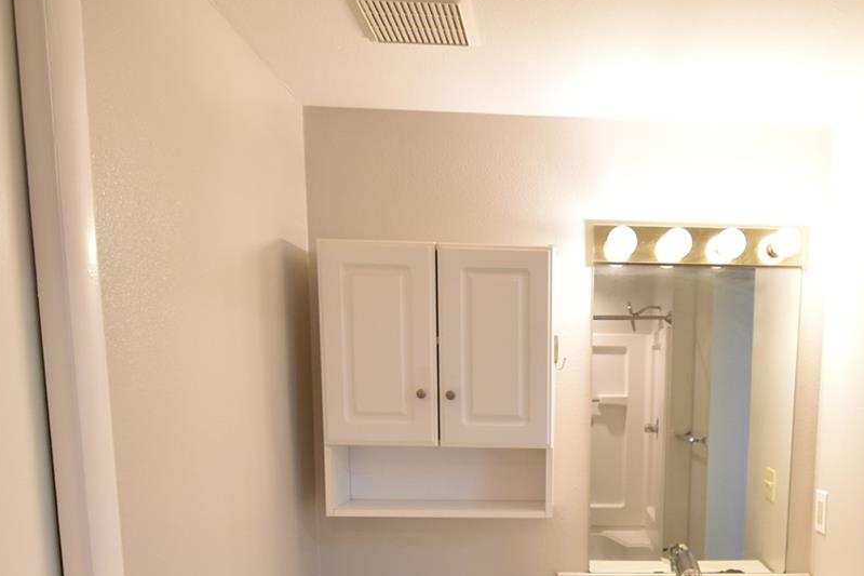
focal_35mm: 30
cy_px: 491
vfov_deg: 41.0
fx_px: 720
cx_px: 597
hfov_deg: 60.0
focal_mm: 10
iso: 800
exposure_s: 1/60
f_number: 3.5
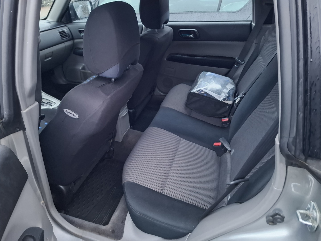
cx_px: 160
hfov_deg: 73.9
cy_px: 120
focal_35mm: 23
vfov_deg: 58.9
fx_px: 213
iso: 800
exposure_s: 1/20
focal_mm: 5.54
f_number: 1.8
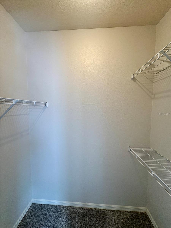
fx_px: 92
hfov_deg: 85.7
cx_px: 86
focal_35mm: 14
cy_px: 114
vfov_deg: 102.1
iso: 160
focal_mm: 2.22
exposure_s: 1/120
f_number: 2.2
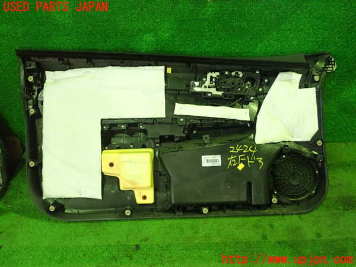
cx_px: 178
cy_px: 134
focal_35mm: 30
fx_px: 309
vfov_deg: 46.8
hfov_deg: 60.0
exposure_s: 1/80
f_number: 2.3
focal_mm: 5.5
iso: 800
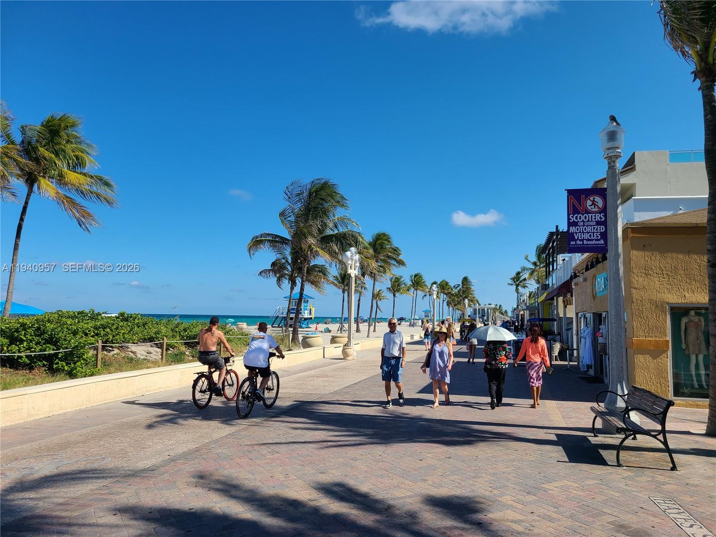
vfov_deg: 53.1
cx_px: 358
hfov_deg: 67.3
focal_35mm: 26
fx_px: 538
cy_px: 268
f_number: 1.8
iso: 40
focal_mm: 5.4
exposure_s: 1/2767
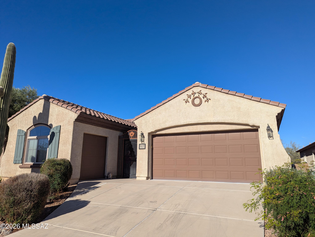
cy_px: 118
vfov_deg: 56.9
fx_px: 219
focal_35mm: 24
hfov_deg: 71.5
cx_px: 158
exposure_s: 1/3058
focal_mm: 6.81
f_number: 1.85
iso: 50
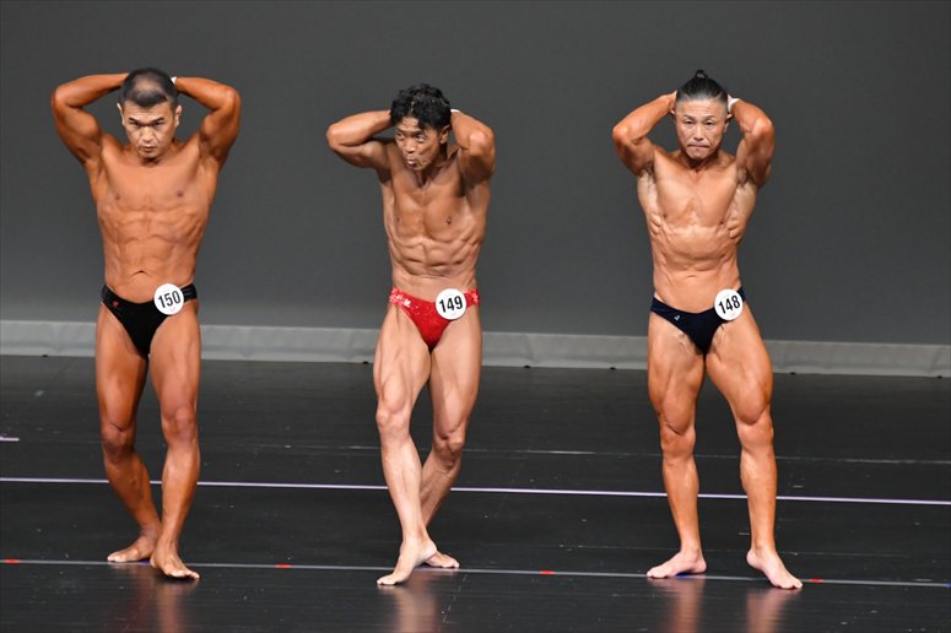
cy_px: 316
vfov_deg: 4.0
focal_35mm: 345
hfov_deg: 6.0
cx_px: 476
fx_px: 9109
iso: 4000
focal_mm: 230
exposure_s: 1/400
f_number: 5.6
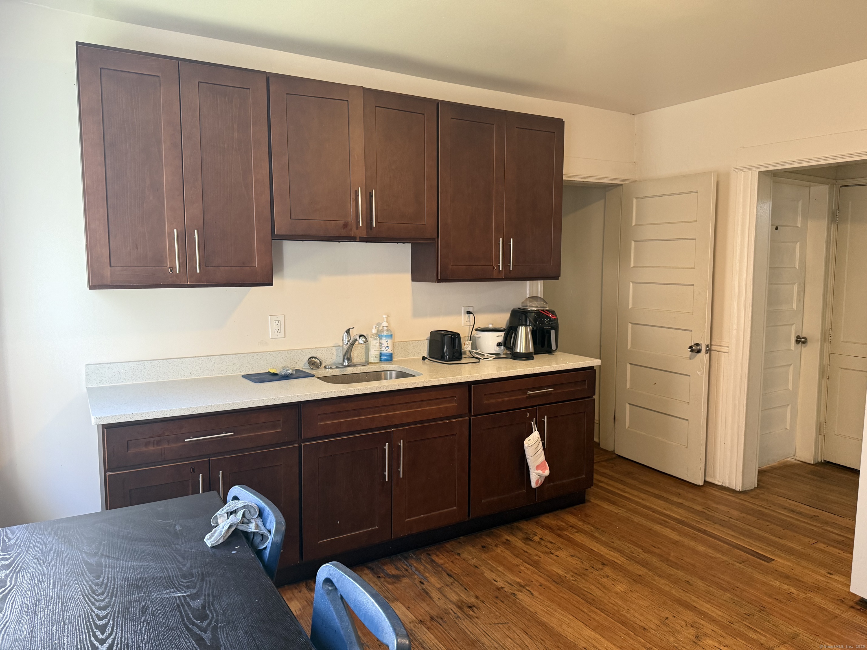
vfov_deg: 56.8
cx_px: 434
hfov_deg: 71.6
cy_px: 325
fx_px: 601
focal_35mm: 24
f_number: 1.78
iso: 250
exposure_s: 1/60
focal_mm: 6.76
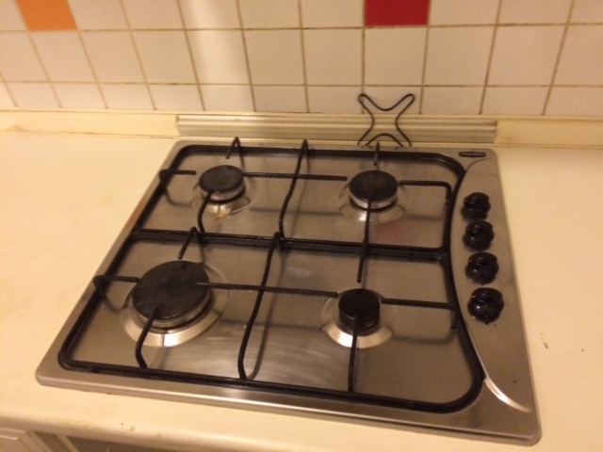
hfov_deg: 61.7
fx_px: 505
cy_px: 226
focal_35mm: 29
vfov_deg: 48.2
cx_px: 302
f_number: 2.2
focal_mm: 4.15
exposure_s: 1/15
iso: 400
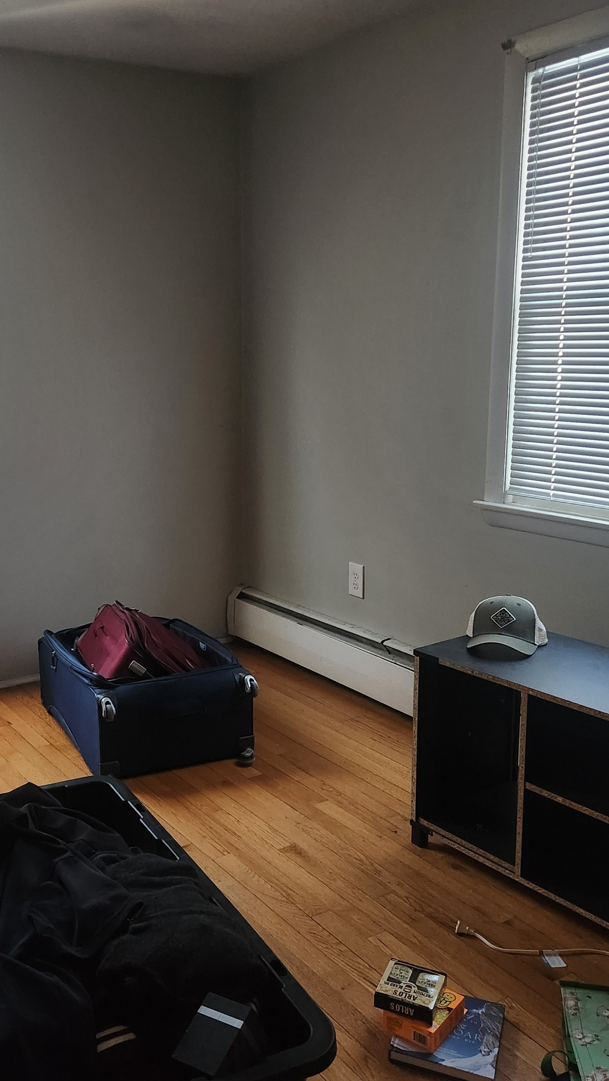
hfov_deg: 34.3
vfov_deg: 58.0
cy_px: 535
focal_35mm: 34
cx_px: 194
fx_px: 976
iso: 640
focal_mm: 5.4
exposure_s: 1/120
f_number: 1.8
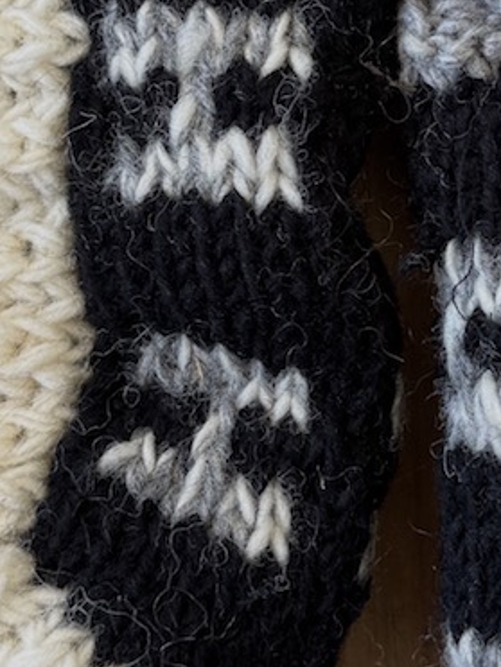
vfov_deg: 21.4
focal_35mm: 91
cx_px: 404
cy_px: 196
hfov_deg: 16.1
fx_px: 1756
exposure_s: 1/121
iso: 100
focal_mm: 6.76
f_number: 1.78
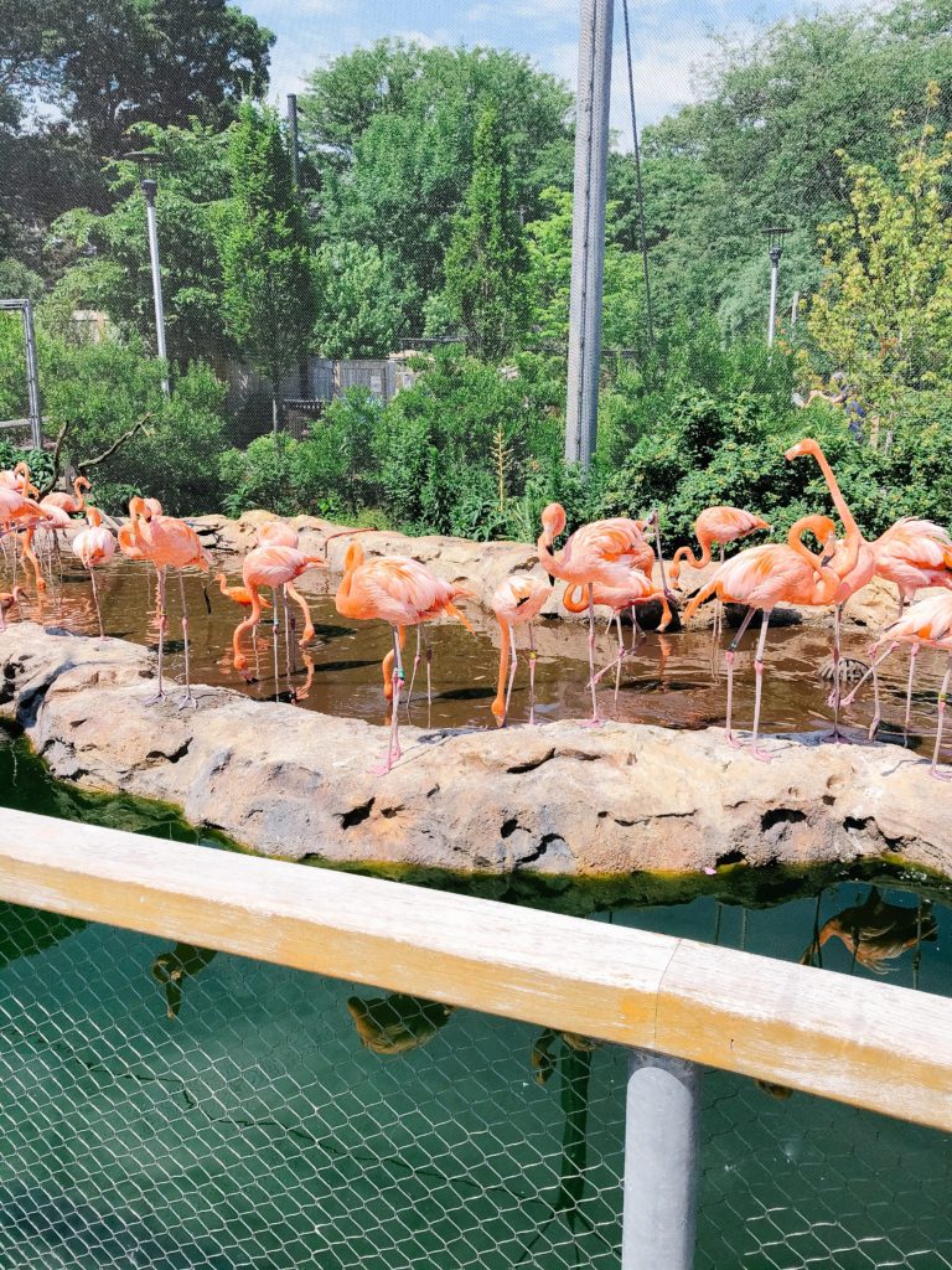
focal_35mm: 28
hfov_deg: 49.7
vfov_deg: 63.4
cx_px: 476
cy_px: 635
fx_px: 1027
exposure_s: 1/1700
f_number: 1.8
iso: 20
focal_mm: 4
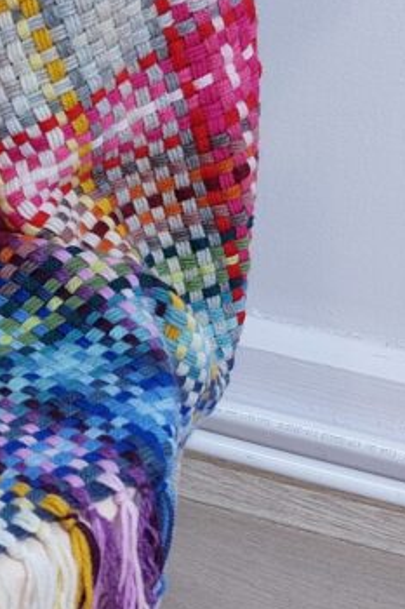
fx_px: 1233
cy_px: 212
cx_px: -226
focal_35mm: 73
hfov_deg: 16.7
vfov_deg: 27.6
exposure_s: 1/50
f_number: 1.8
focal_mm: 5.23
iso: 160
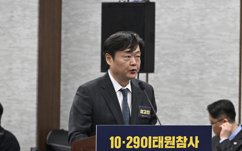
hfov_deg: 8.3
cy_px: 89
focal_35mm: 253
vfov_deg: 5.2
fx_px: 1669
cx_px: 149
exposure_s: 1/250
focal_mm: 200
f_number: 5.6
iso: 5000
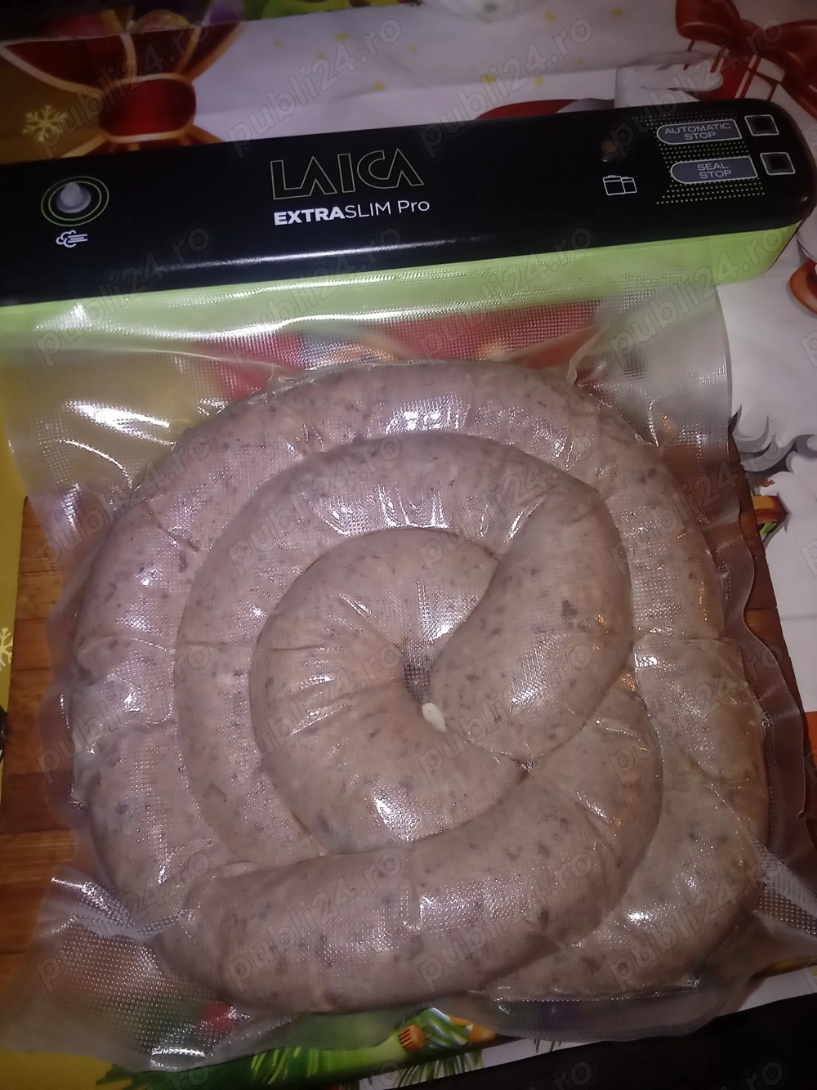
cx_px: 408
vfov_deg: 69.4
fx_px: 787
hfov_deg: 54.9
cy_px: 545
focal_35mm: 25
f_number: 2
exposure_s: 1/33.3
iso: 135
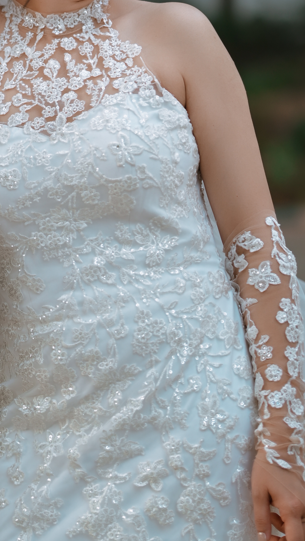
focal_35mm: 159
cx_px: -42
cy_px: -54
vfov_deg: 13.3
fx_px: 2286
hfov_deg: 7.6
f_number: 1.3
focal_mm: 50
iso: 125
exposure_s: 1/200
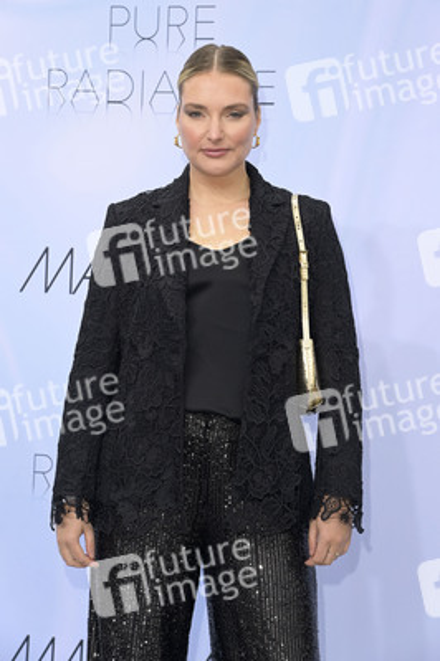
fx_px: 1432
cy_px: 330
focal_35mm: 78
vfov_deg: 26.0
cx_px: 220
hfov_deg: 17.5
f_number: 6.3
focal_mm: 78
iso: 250
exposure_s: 1/200
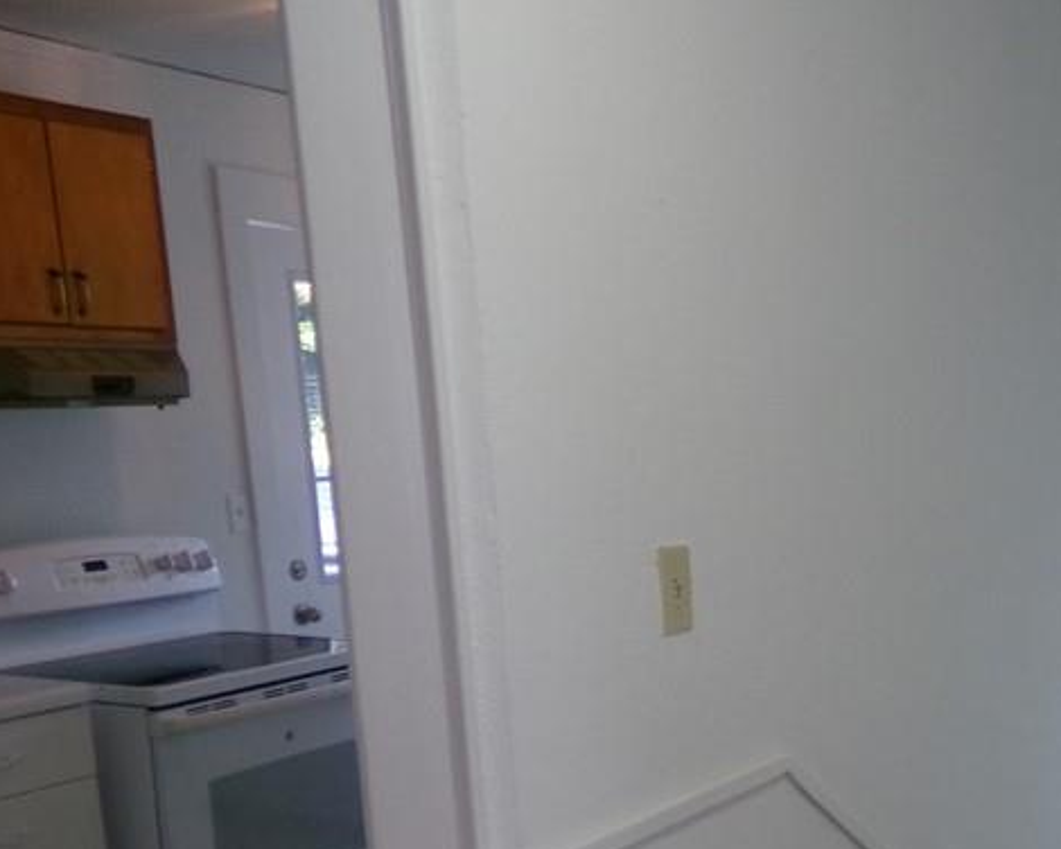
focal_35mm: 51
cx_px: 1038
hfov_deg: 33.8
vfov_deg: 28.8
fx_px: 1601
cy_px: 718
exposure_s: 1/34
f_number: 3.7
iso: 200
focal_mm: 4.3
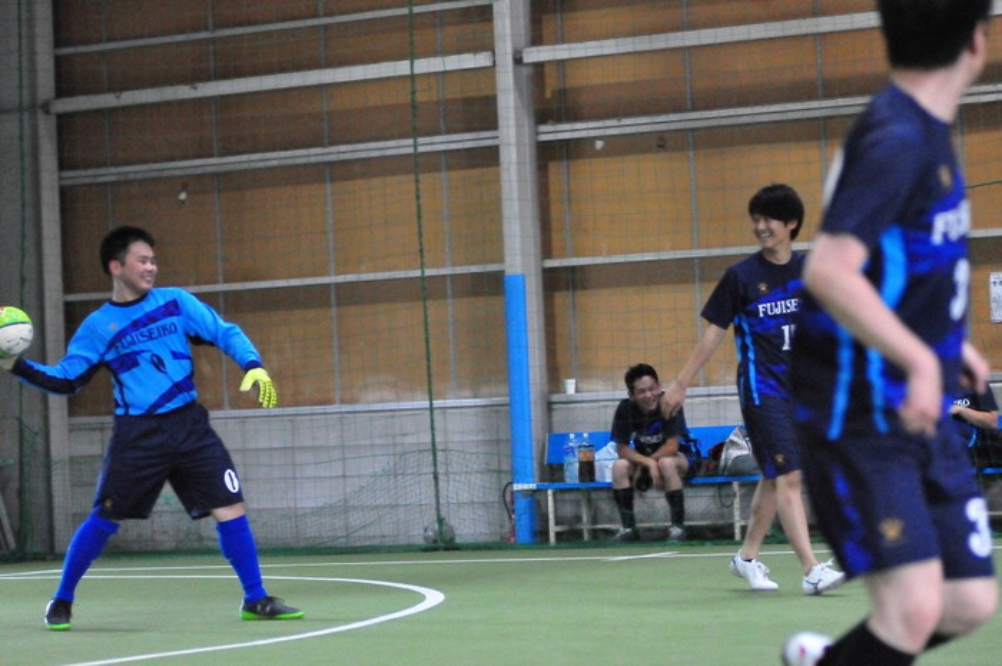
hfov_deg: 17.1
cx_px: 501
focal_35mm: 120
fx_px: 3336
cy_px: 333
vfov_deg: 11.4
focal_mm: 80
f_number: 2.8
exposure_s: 1/500
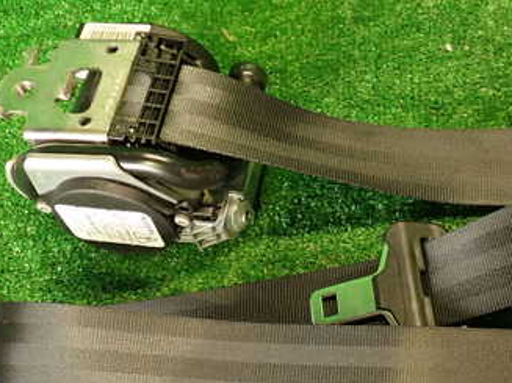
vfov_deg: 26.4
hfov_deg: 34.1
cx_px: 398
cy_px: 252
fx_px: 813
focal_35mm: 55
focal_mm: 5.4
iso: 400
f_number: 2.3
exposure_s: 1/30
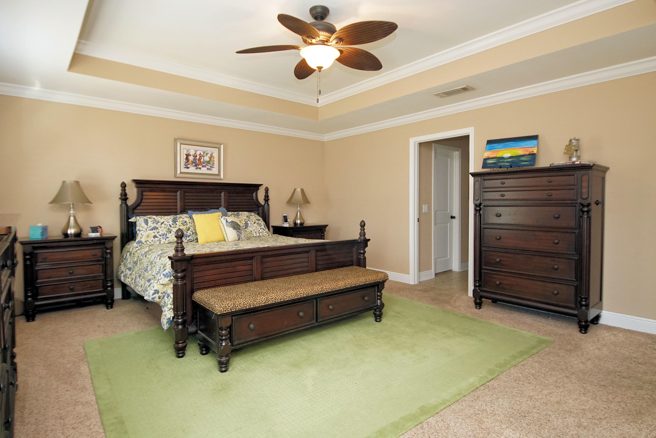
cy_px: 219
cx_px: 328
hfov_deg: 90.0
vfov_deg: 67.4
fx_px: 328
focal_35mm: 18
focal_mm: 12
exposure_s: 1/60
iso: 2000
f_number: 4.5
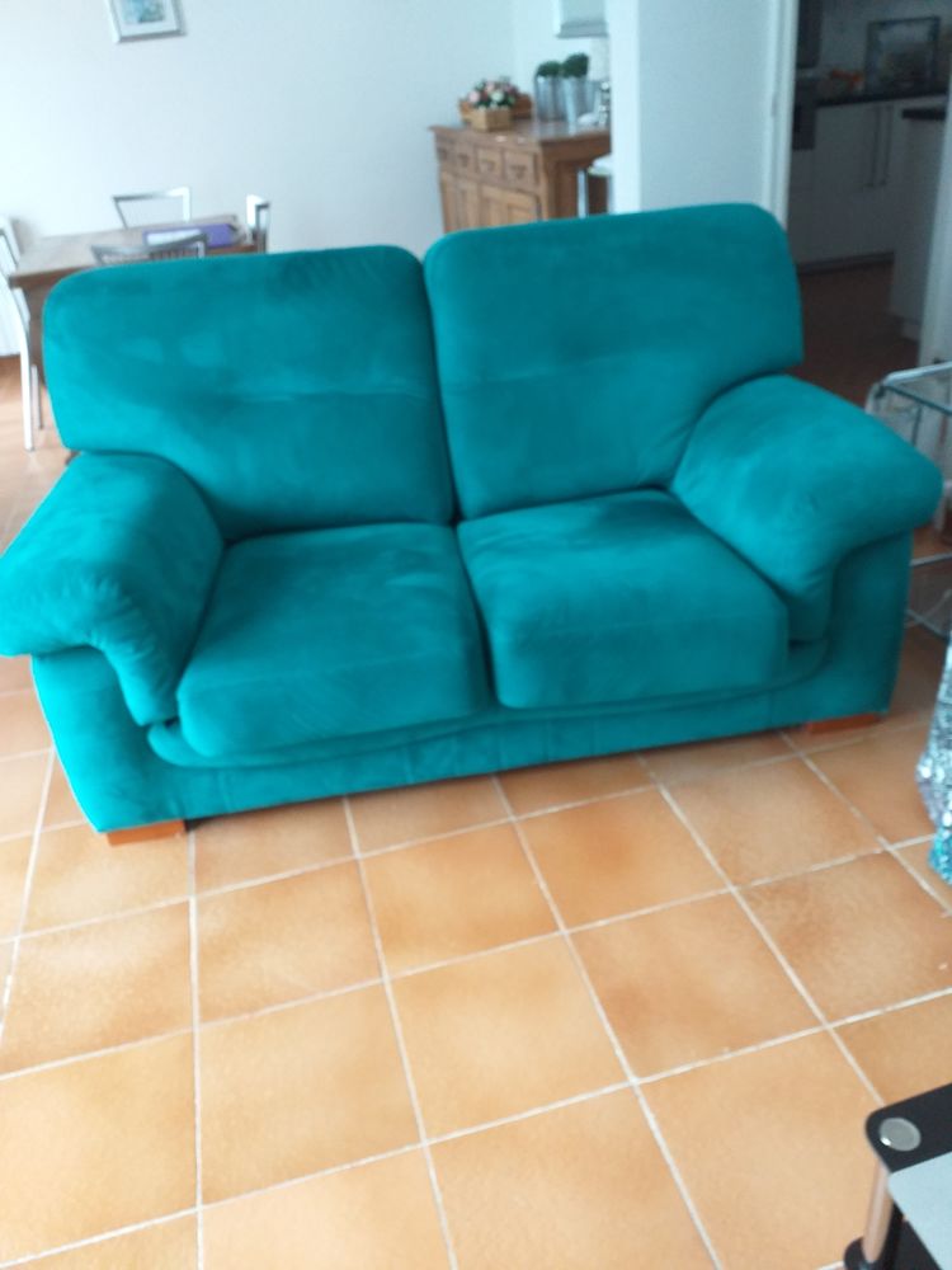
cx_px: 476
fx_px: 990
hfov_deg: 51.4
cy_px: 635
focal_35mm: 27
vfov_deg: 65.3
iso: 160
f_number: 1.9
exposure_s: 1/33
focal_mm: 3.6
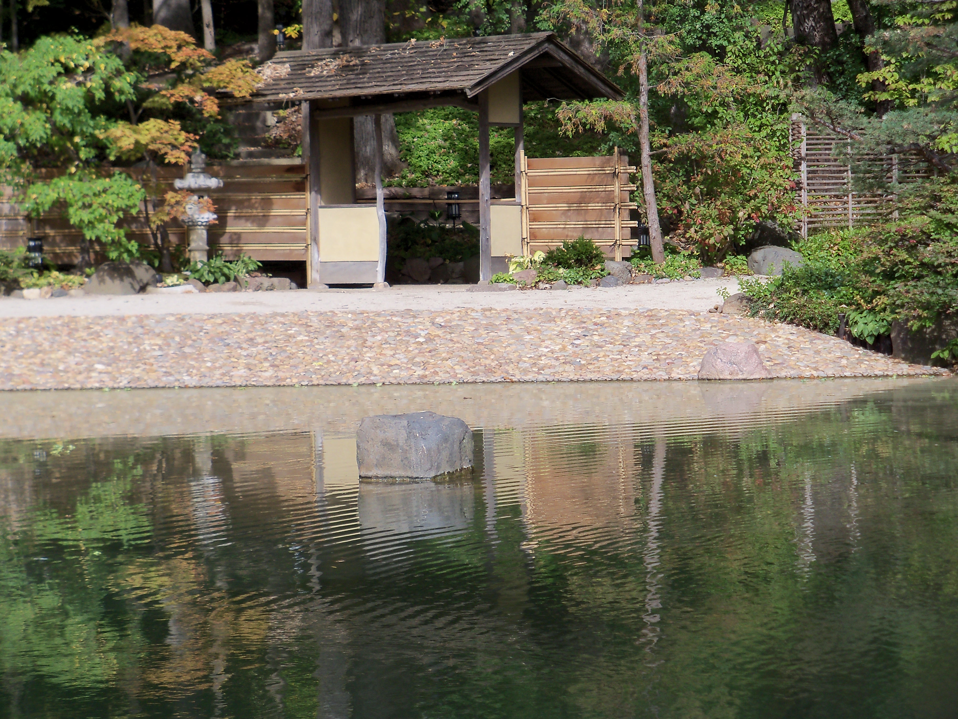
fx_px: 3432
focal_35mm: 124
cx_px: 479
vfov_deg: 12.0
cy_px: 360
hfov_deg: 15.9
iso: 80
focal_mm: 21.9
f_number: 4.2
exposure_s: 1/400
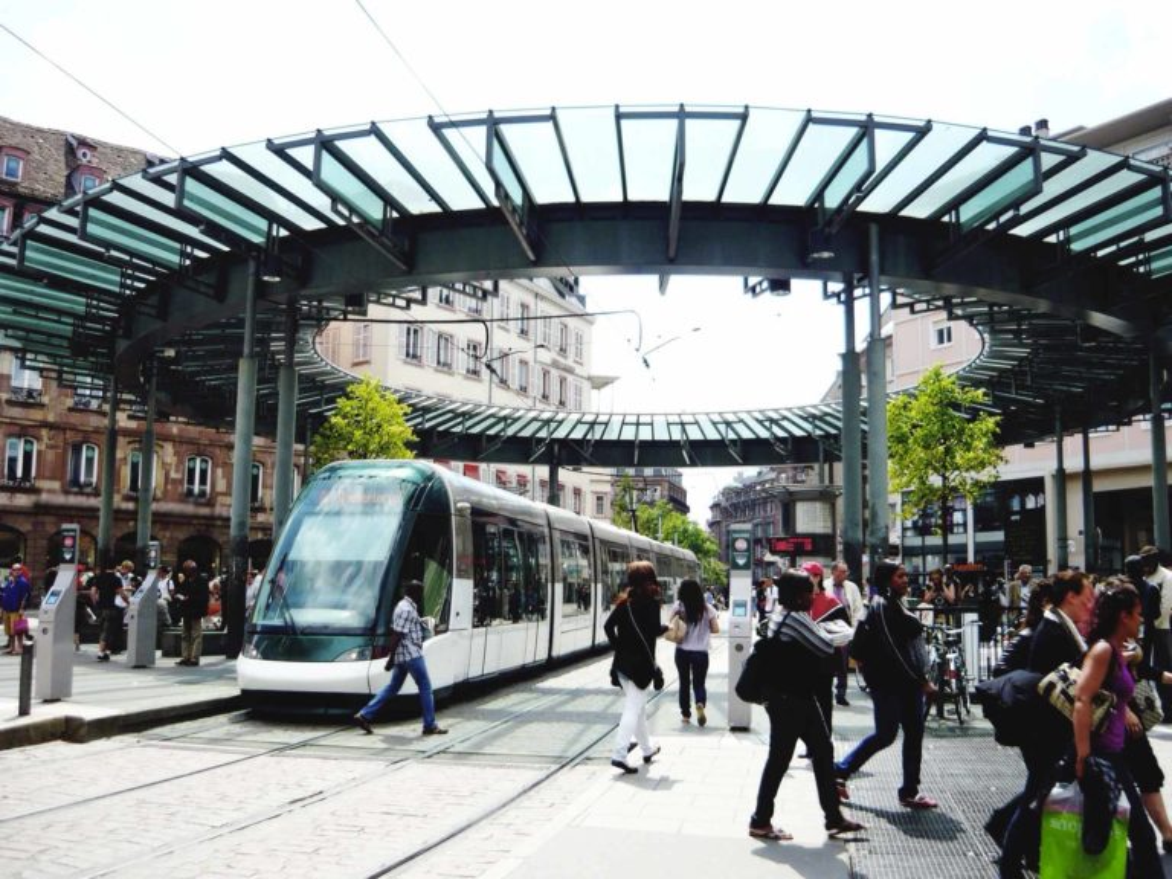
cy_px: 440
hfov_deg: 55.4
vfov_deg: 42.9
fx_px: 1117
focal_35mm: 33
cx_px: 586
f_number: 8
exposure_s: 1/125
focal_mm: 5.5
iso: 100
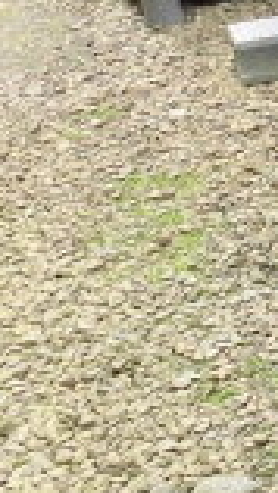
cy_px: 365
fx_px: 1388
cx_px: 675
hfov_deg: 10.0
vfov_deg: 20.0
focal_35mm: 106
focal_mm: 4.3
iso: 125
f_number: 3.1
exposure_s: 1/80
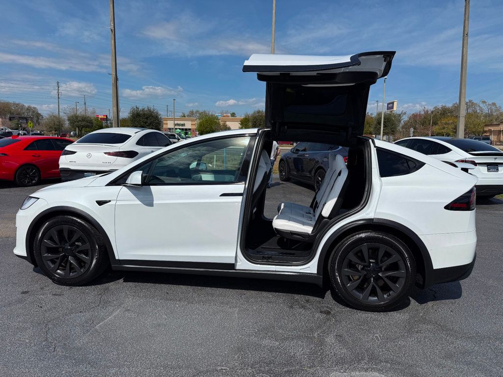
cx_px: 252
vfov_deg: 56.8
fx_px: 349
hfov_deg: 71.6
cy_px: 188
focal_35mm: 24
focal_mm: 6.76
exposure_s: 1/11905
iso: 80
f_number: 1.78
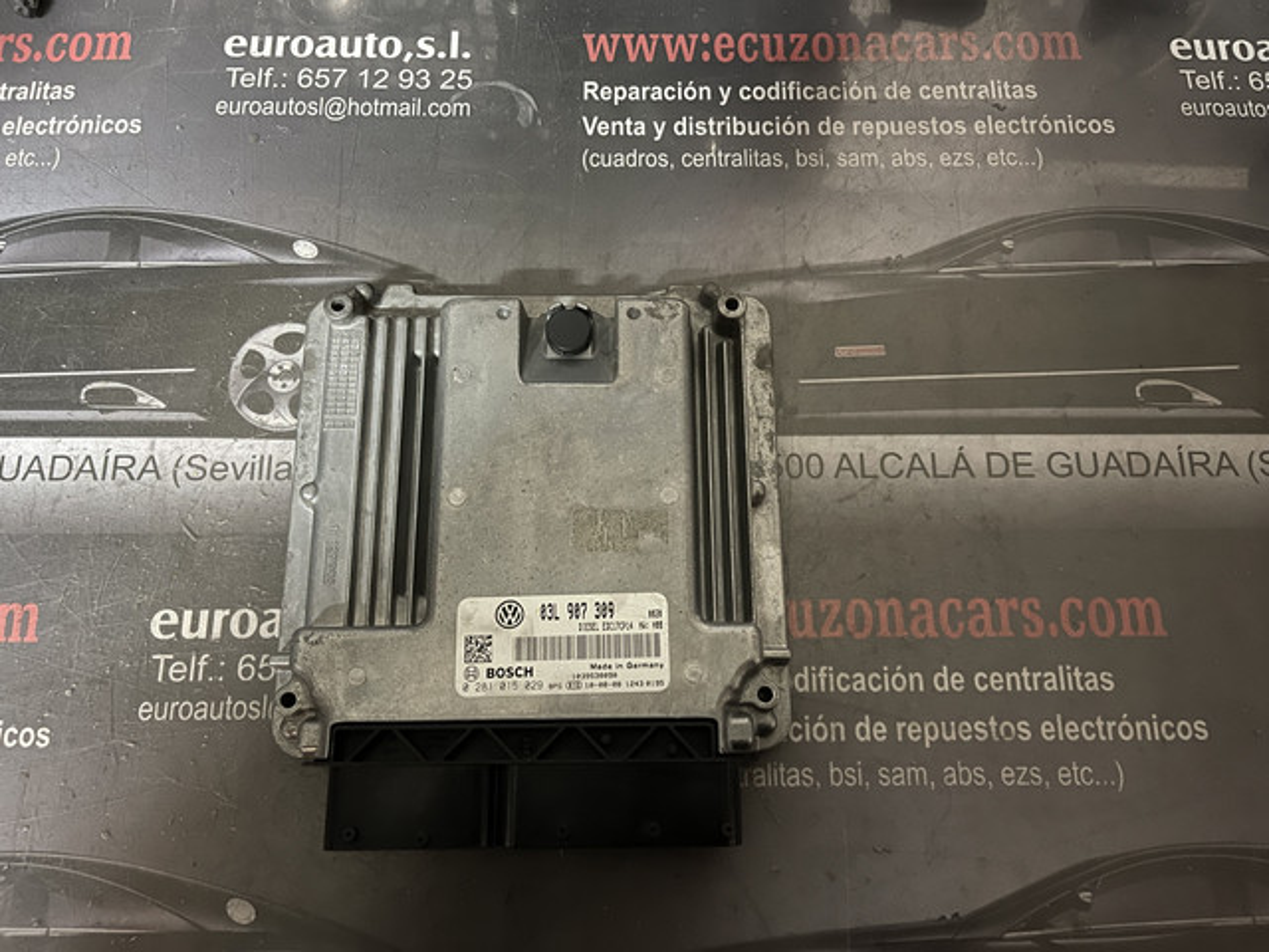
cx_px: 634
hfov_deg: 67.3
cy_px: 476
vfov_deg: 53.1
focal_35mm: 26
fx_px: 953
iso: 1000
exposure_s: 1/17
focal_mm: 5.1
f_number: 1.6
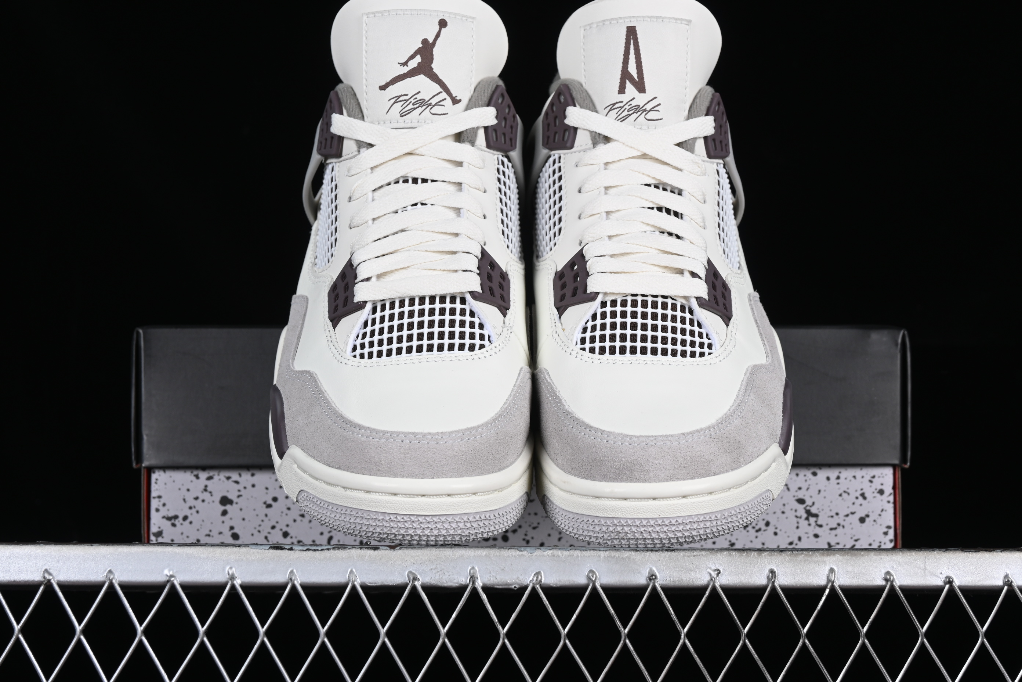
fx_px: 2129
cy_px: 341
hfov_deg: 27.0
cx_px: 511
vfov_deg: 18.2
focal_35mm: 75
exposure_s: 1/80
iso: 160
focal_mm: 50
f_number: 8
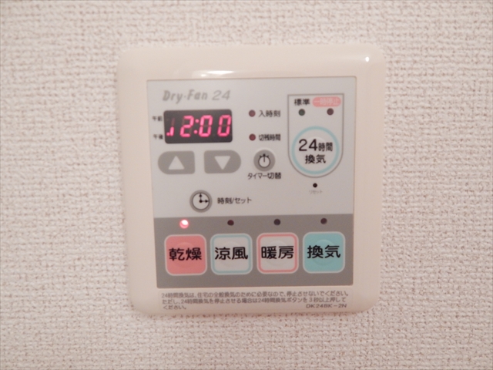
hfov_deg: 73.9
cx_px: 246
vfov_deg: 58.9
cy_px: 185
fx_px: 328
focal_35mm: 23
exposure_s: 1/40
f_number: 3
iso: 400
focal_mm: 4
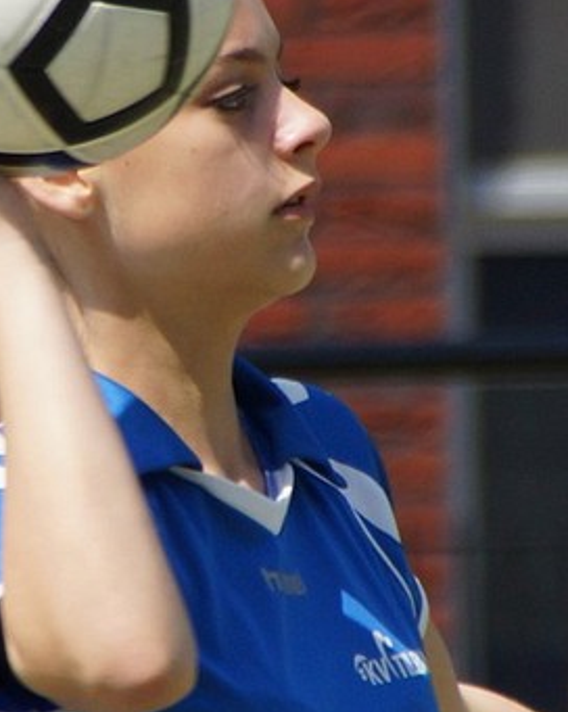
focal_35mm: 1059
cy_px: 484
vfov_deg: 1.8
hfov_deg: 1.5
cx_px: 280
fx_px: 22293
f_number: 6.3
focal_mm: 250
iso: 160
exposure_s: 1/640
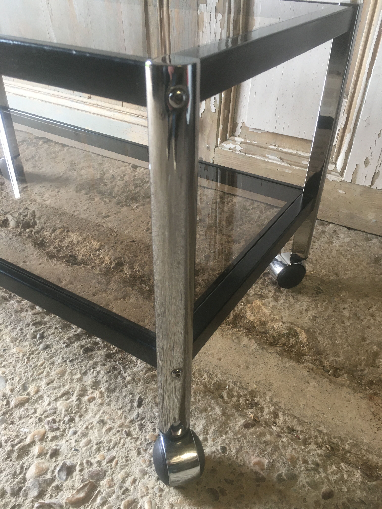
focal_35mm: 29
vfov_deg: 61.7
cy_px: 254
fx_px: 427
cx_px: 191
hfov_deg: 48.2
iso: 80
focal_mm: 4.15
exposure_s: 1/33
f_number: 2.2
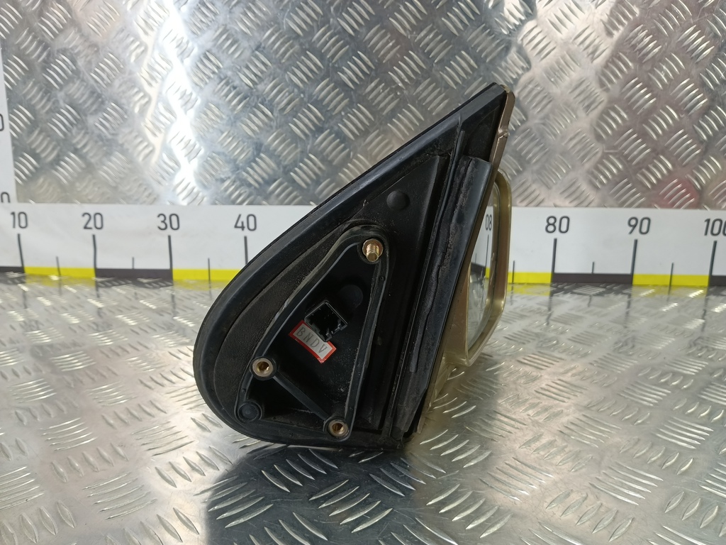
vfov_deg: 58.9
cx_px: 363
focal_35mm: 23
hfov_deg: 73.9
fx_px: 482
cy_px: 272
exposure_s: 1/50
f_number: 1.6
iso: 136
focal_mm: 4.11
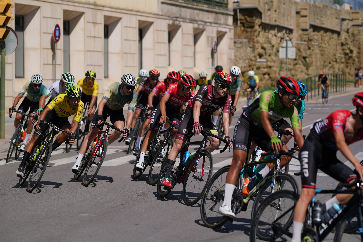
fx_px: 1301
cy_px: 121
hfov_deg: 15.9
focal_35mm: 129
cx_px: 182
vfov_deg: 10.6
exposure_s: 1/8000
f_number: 4
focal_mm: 129
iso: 400
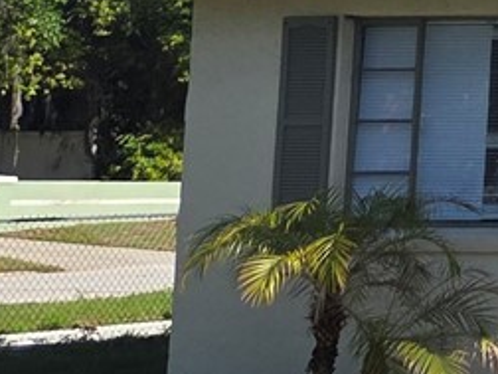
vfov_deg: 10.0
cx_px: 1427
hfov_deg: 10.3
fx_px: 2100
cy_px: -40
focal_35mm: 146
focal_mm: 5.4
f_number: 1.8
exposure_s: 1/3697
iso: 80
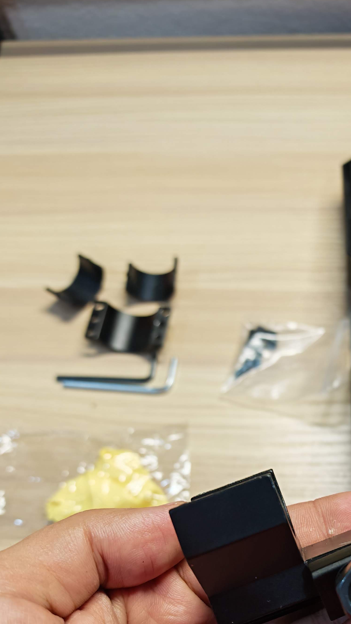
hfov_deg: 28.7
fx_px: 662
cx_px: 304
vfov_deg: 48.9
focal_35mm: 40
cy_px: 452
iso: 200
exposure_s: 1/100
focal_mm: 6.83
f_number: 2
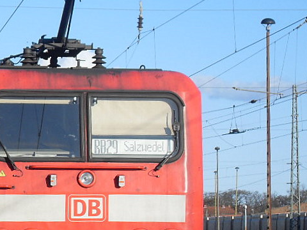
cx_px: 27
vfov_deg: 7.8
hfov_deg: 10.4
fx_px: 1685
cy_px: 160
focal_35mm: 190
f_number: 4.8
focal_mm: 15.3
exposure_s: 1/500
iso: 80
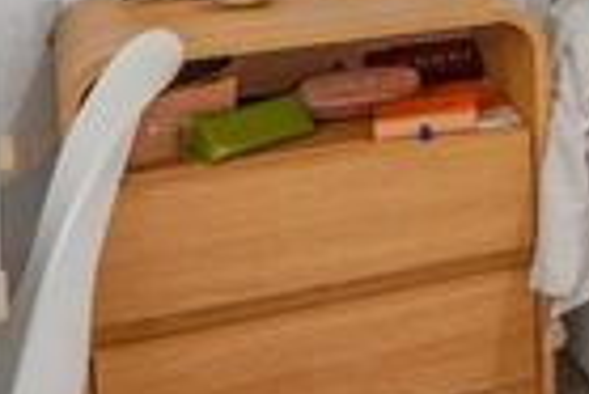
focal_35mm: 91
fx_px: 1490
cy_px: -464
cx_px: 1061
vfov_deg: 12.6
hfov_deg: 17.9
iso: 100
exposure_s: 1/60
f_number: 2.8
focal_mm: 12
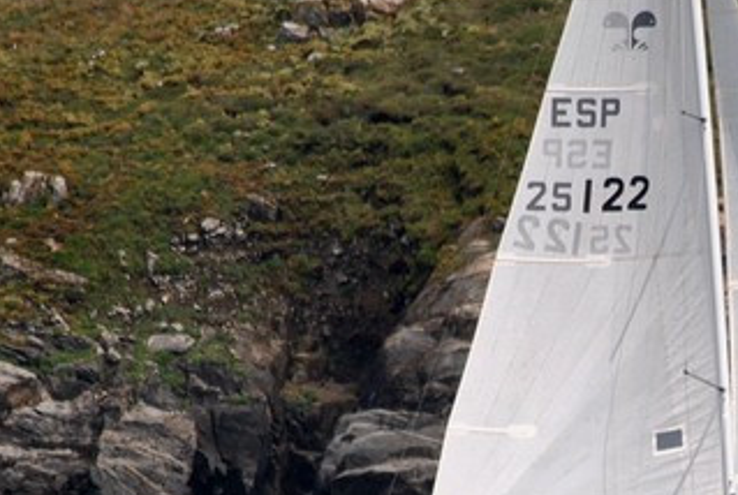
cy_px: 516
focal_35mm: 715
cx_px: 757
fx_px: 14685
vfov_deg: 1.9
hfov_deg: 2.9
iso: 100
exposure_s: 1/500
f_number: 5.6
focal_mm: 190
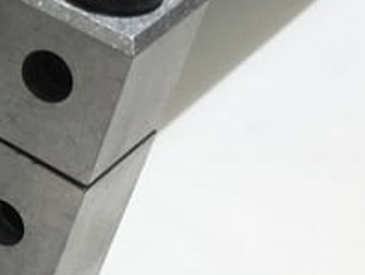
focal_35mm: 139
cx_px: -356
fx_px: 1467
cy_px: 187
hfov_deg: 12.5
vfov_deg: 10.7
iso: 25
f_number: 2.2
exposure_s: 1/120
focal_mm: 4.15
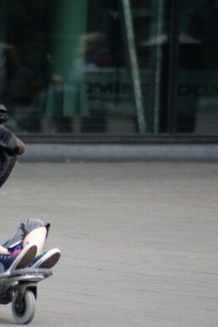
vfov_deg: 3.0
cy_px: 164
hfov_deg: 2.0
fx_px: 6158
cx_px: -8
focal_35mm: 678
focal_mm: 300
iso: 250
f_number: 5.6
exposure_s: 1/500
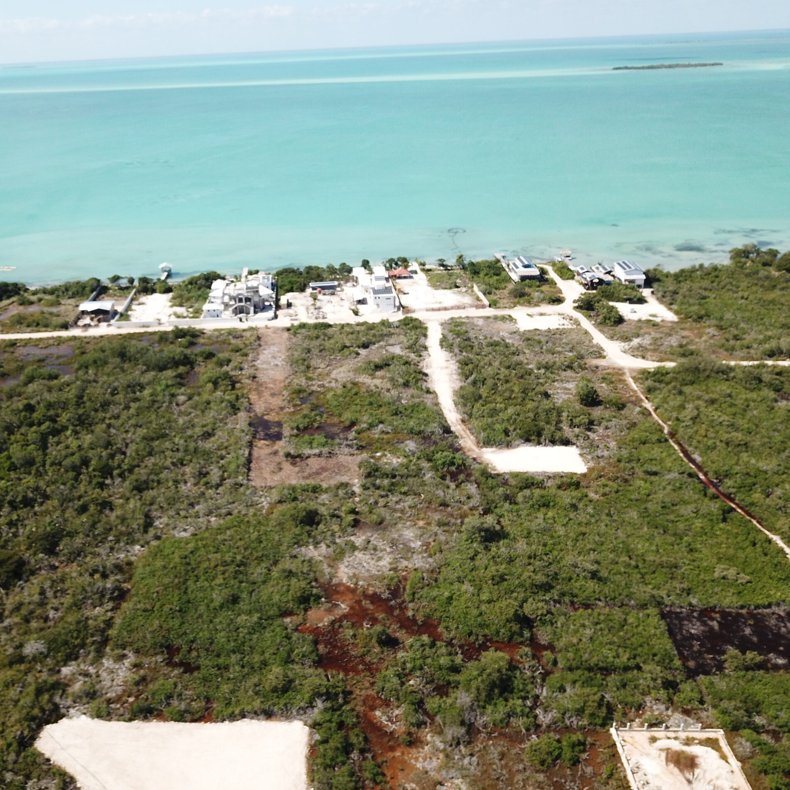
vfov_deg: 52.5
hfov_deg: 52.0
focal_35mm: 31
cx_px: 299
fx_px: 800
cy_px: 394
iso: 100
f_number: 2.2
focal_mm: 4.7
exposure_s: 1/1130
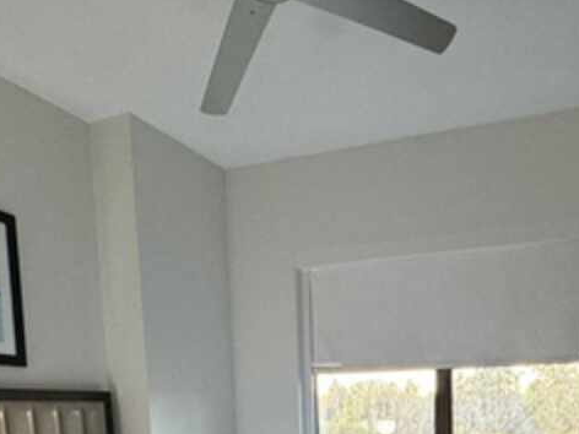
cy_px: 497
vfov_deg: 32.4
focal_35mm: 38
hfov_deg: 48.3
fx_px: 636
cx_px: 378
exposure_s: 1/120
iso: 250
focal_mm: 2.22
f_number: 2.2
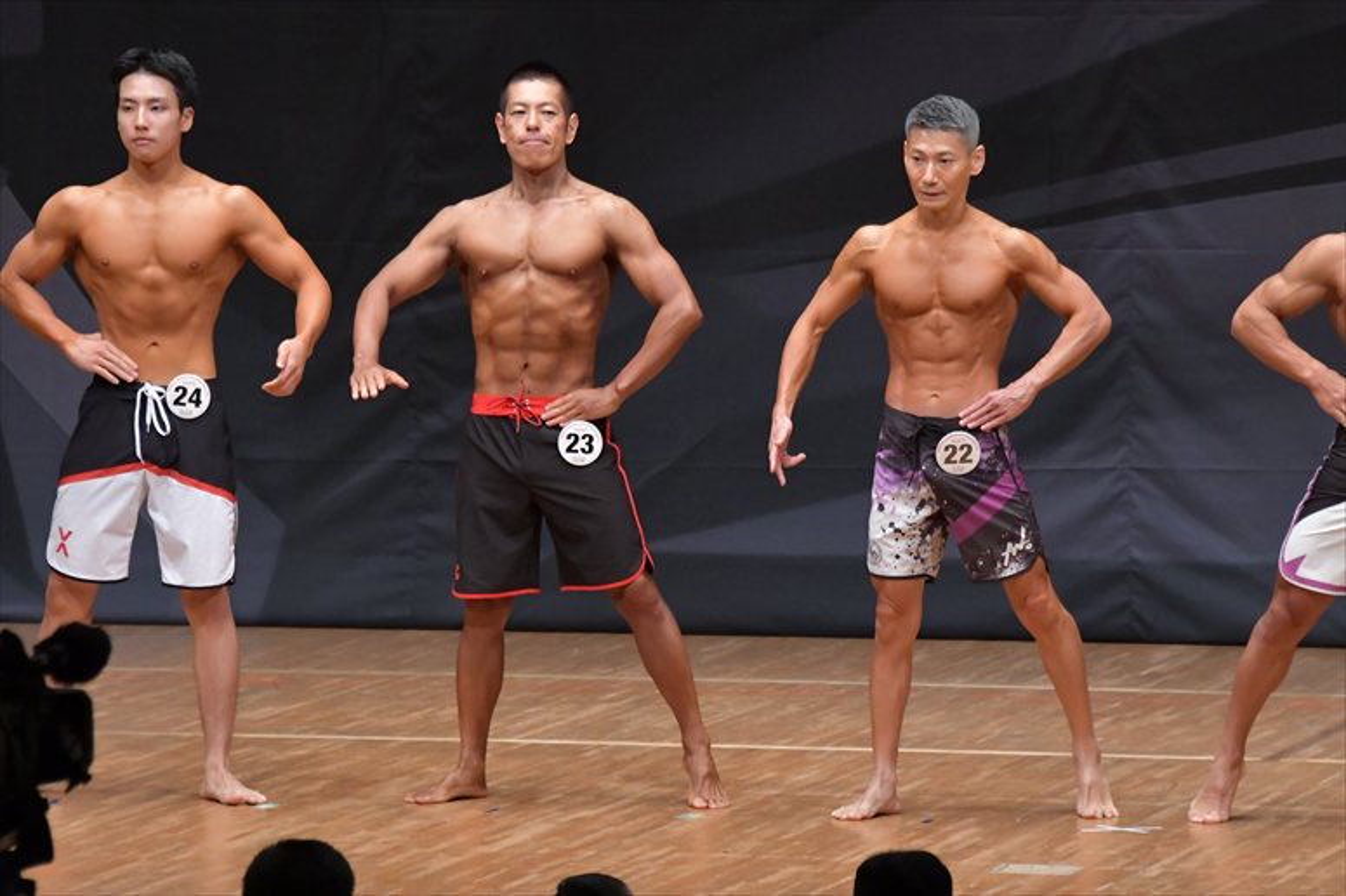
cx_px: 673
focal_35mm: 285
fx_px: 10651
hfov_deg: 7.2
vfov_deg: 4.8
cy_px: 448
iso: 6400
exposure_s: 1/400
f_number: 5.6
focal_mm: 190
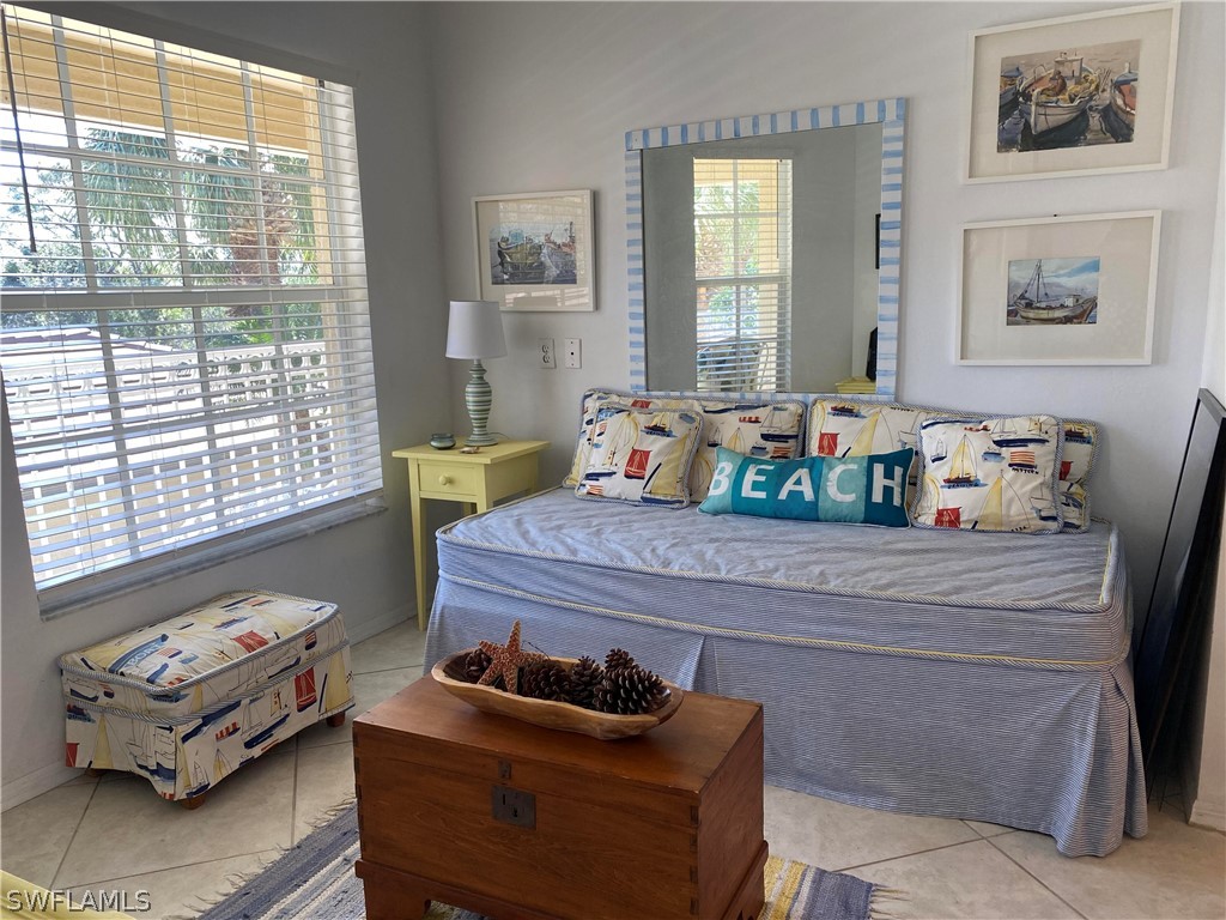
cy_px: 460
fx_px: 921
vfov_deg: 53.1
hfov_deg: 67.3
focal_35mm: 26
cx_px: 613
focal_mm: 4.25
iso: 64
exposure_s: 1/120
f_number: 1.8
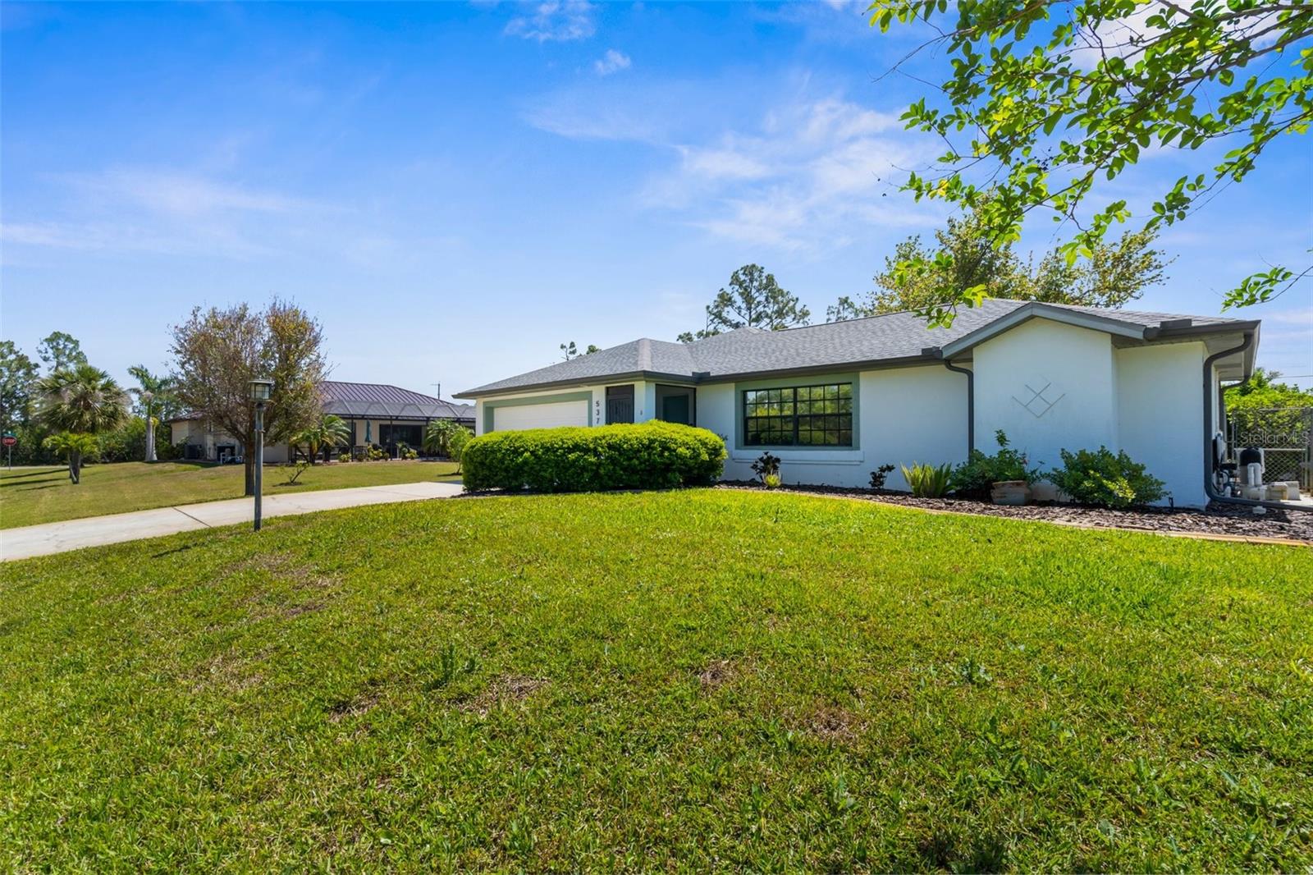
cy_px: 438
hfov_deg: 96.7
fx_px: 583
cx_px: 656
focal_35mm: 16
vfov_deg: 73.7
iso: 400
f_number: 8
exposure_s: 1/4000
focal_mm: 16
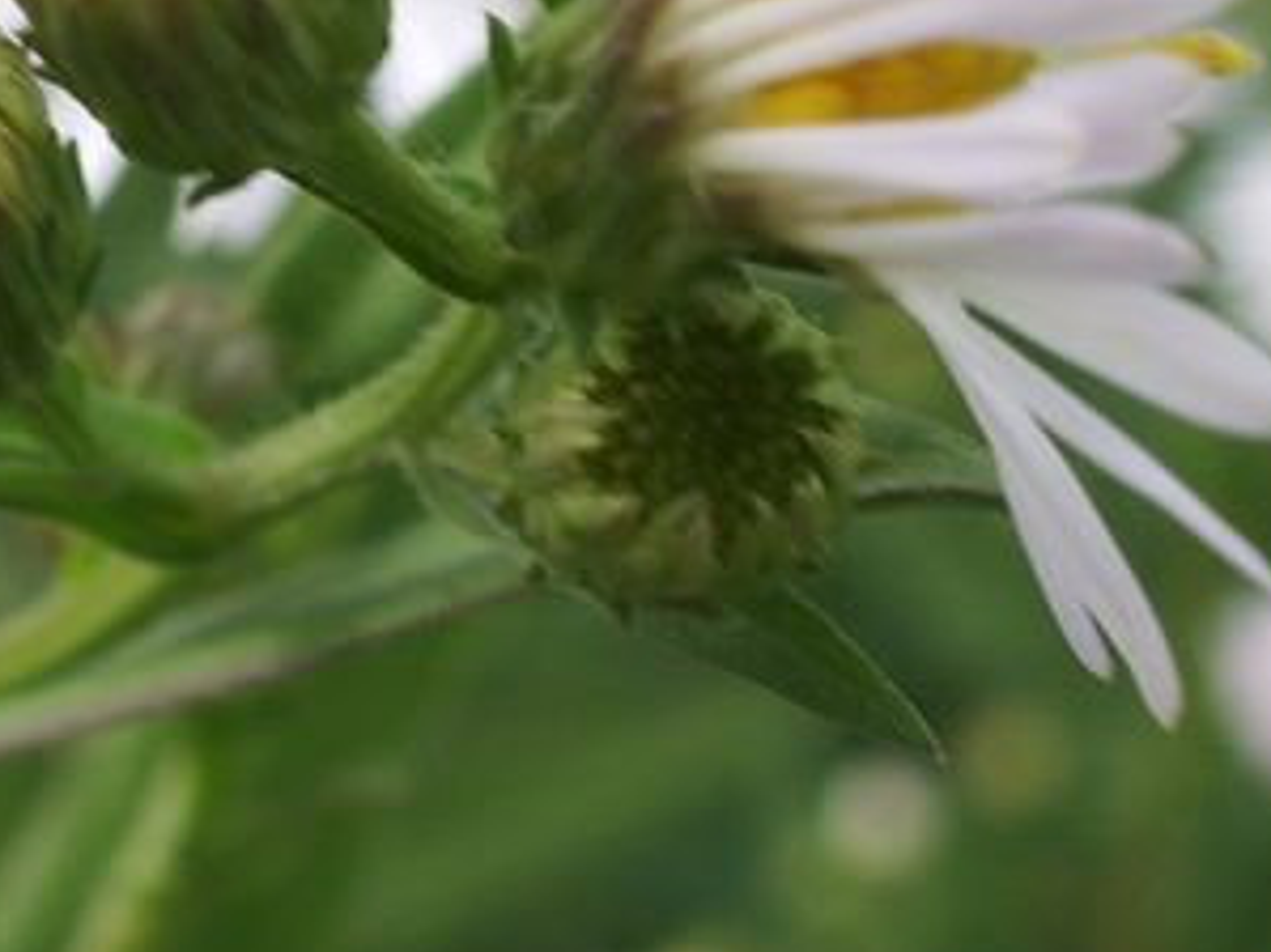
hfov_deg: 11.9
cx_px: 247
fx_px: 6093
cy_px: 110
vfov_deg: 8.9
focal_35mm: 166
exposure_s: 1/100
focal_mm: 10.2
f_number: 5.6
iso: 50
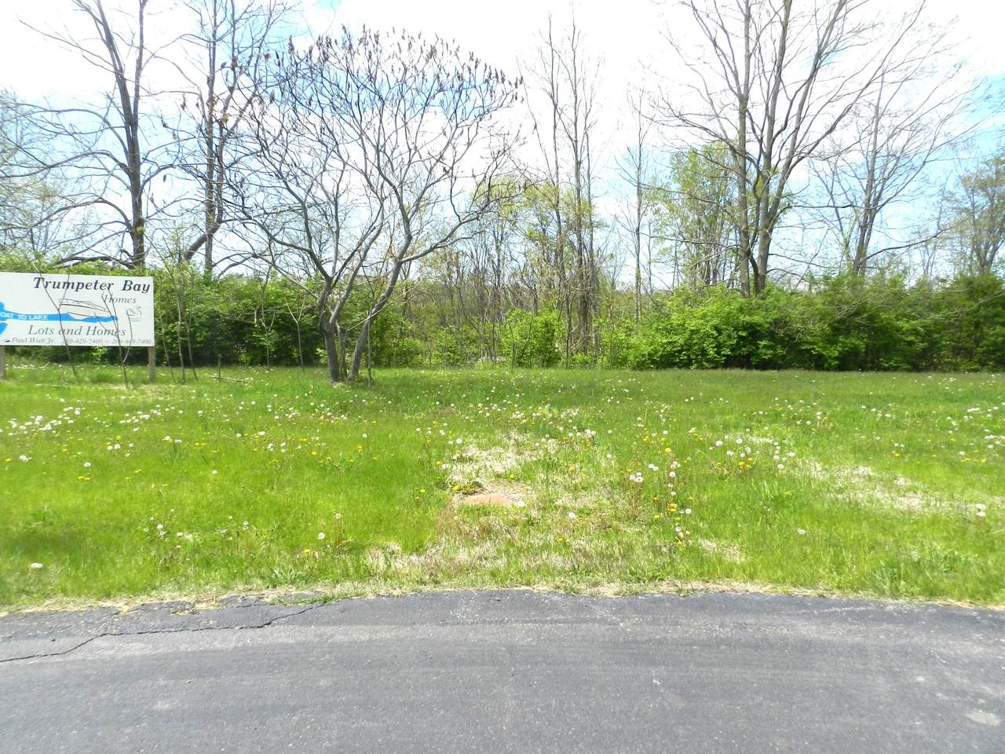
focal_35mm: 23
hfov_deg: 73.9
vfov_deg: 58.9
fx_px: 668
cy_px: 377
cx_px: 502
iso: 160
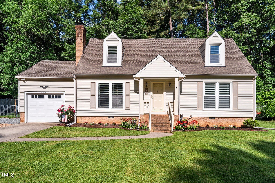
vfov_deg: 45.0
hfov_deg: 63.7
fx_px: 221
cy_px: 92
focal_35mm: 29
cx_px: 138
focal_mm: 29
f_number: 5.6
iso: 100
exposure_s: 1/250
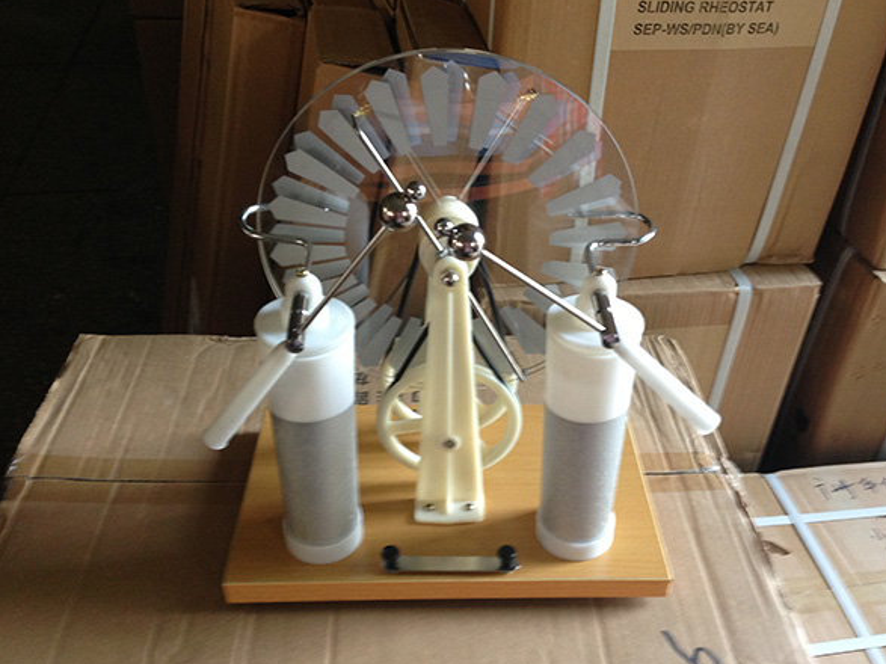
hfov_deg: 51.3
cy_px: 344
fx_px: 921
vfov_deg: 39.6
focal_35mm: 36
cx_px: 471
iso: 125
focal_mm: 4.13
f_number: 2.4
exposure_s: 1/20
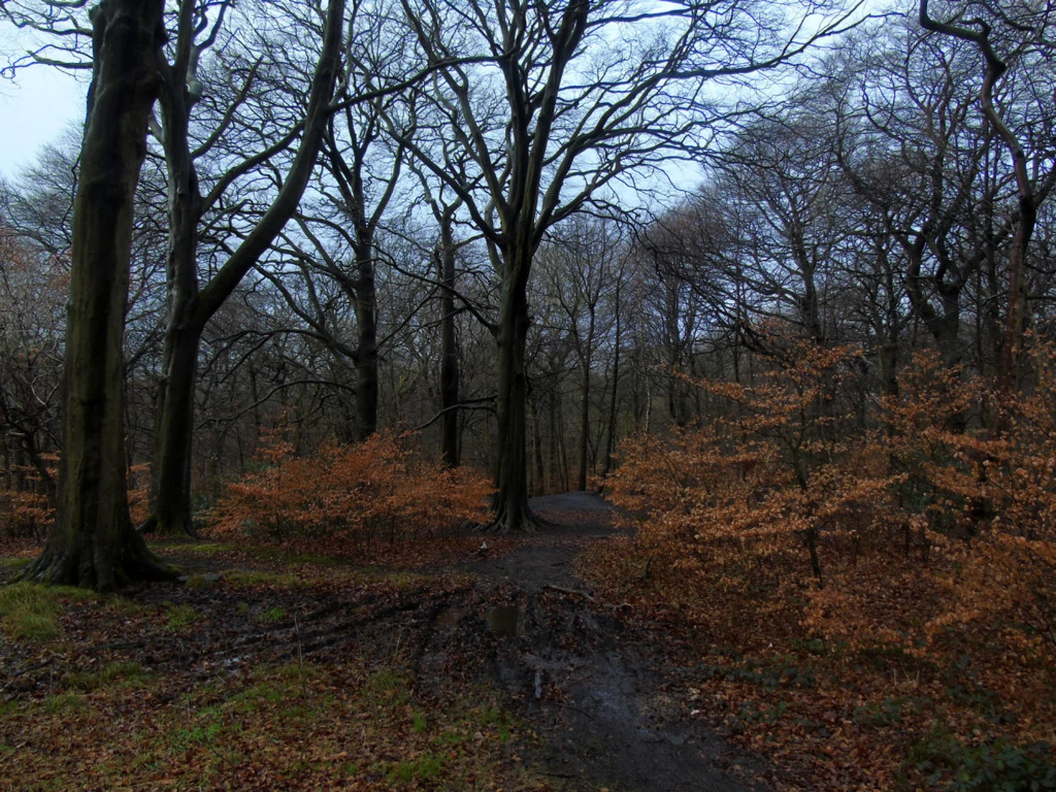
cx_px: 528
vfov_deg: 54.9
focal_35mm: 25
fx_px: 763
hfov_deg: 69.4
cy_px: 396
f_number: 3.4
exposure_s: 1/80
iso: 80
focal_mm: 4.4
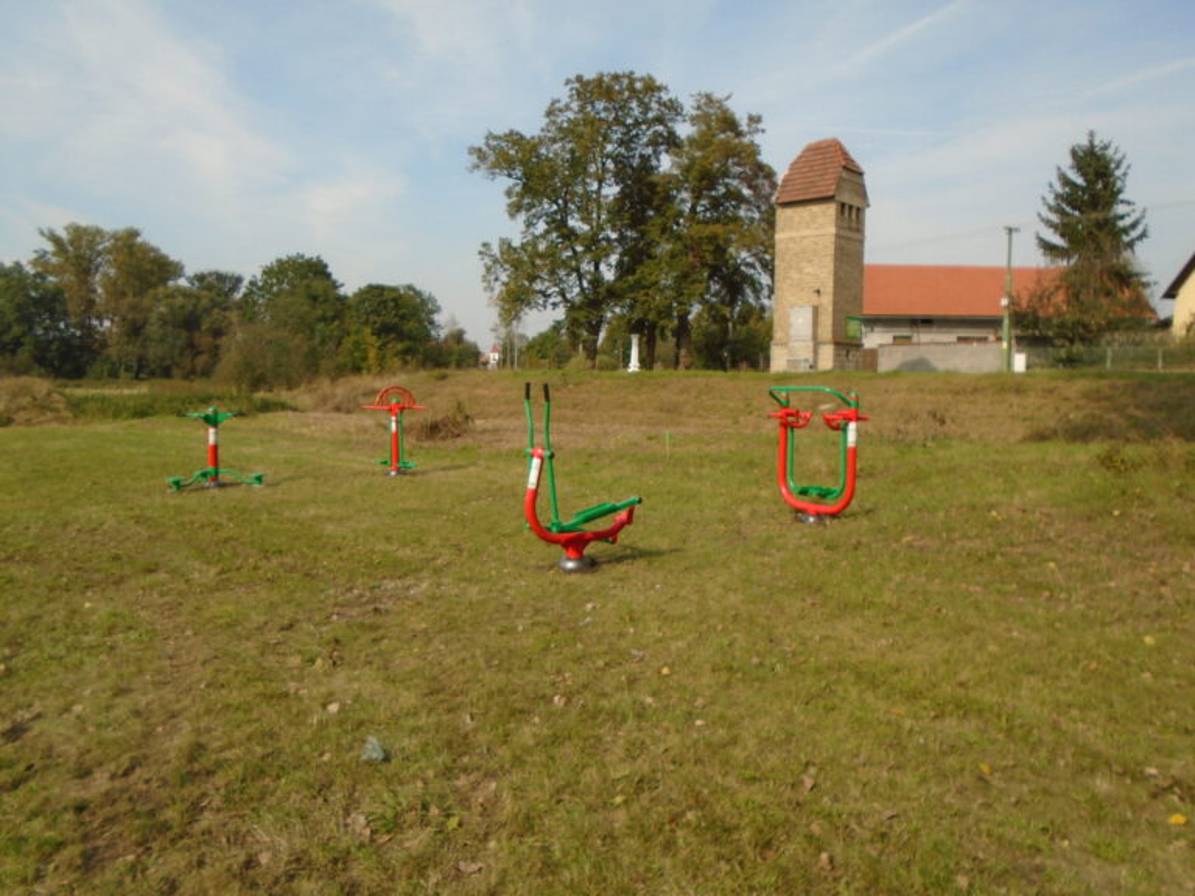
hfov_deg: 67.3
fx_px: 898
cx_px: 598
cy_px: 448
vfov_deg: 53.1
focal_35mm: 26
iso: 100
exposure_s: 1/1000
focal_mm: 4.6
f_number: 3.2
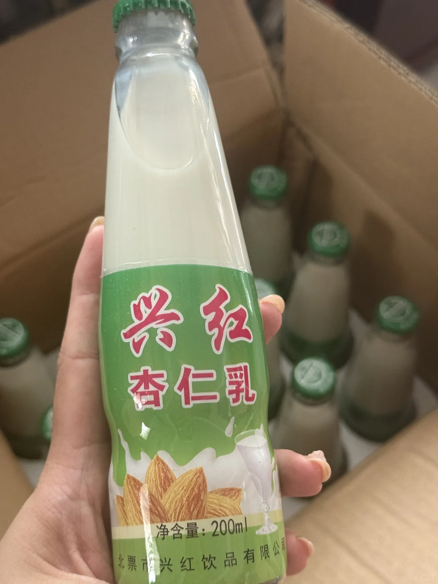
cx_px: 219
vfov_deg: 39.7
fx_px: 810
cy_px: 292
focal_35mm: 48
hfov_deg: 30.3
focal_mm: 6.76
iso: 320
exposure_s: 1/40
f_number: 1.78
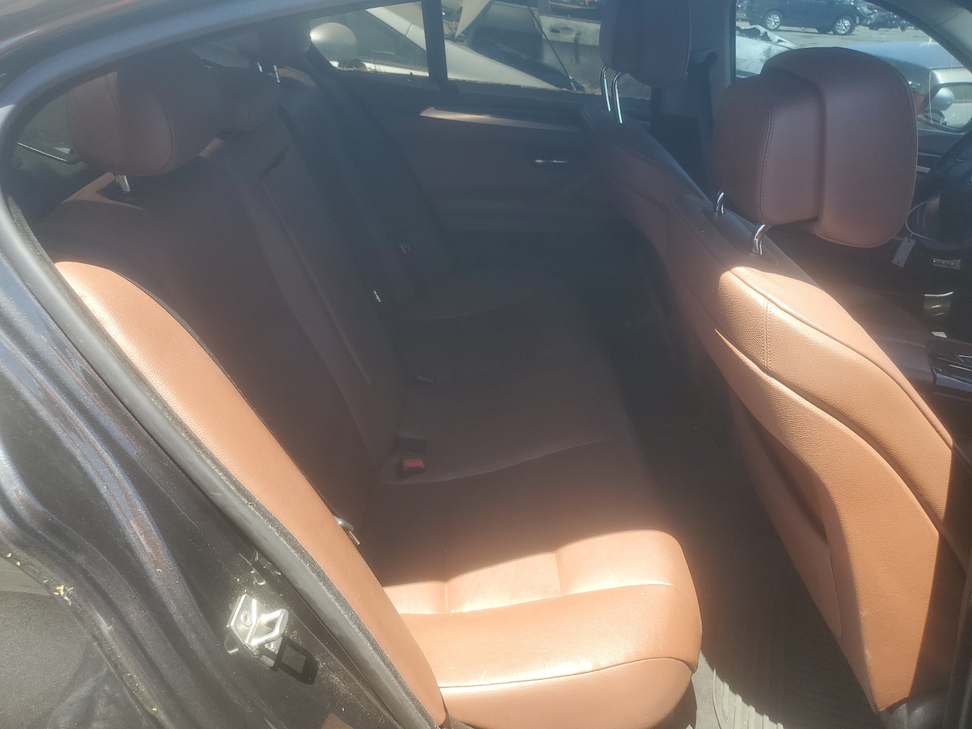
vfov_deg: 53.1
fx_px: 730
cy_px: 364
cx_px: 486
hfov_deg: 67.3
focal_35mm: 26
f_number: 1.5
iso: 50
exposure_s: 1/417
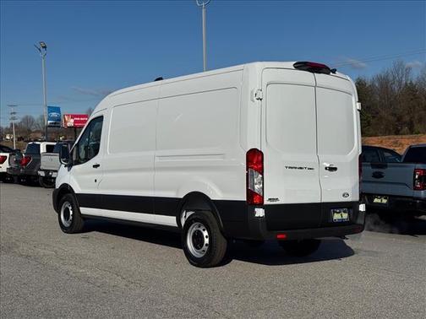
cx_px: 213
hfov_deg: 39.7
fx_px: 591
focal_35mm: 48
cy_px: 160
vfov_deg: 30.3
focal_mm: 6.76
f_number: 1.78
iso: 64
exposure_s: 1/15385
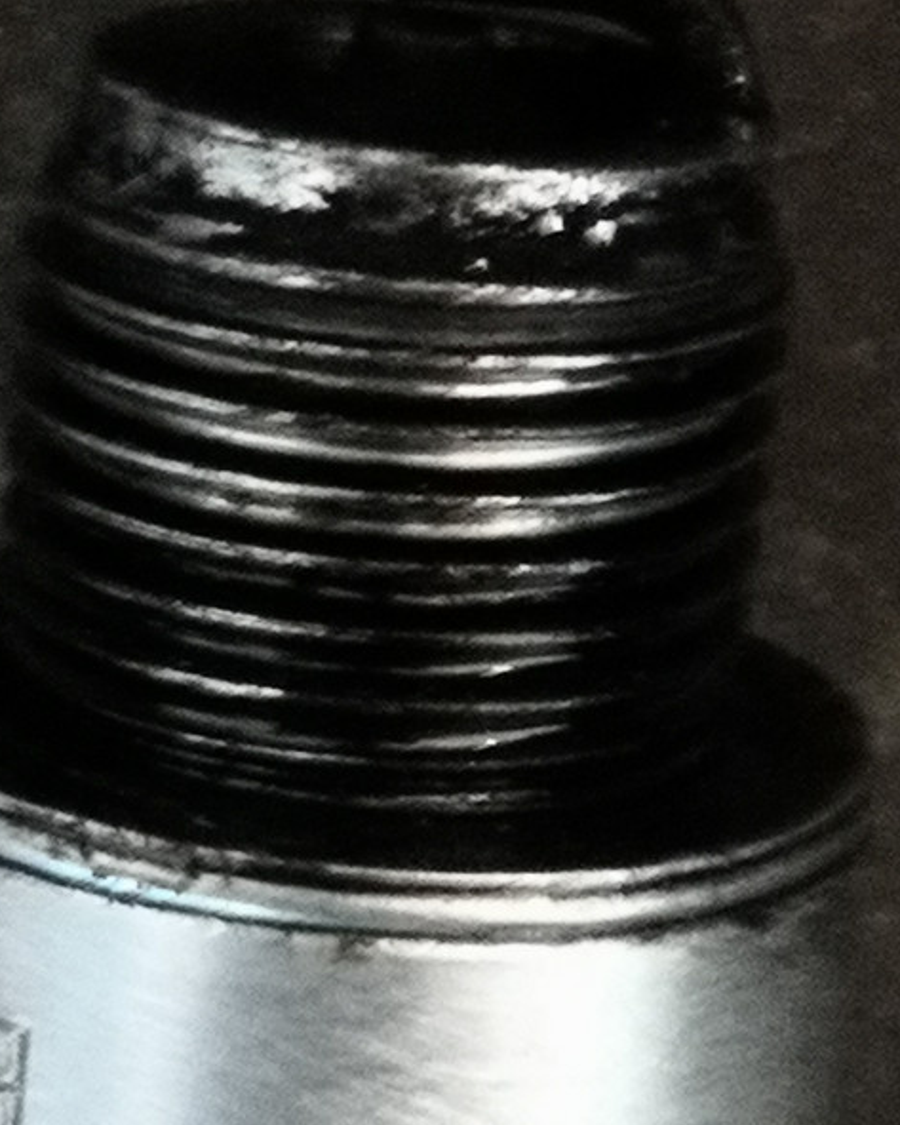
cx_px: 405
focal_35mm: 181
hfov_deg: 8.5
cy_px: 592
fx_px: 6025
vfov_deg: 10.7
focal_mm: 3.95
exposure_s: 1/25
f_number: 1.6
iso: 400
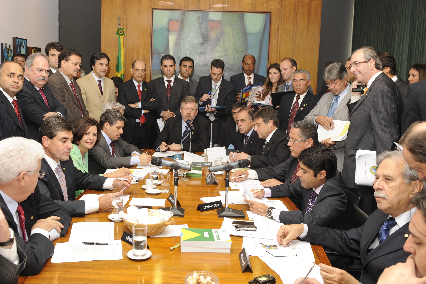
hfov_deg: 50.6
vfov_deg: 35.0
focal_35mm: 38
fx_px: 449
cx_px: 189
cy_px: 122
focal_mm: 32
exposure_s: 1/60
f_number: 5.6
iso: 400
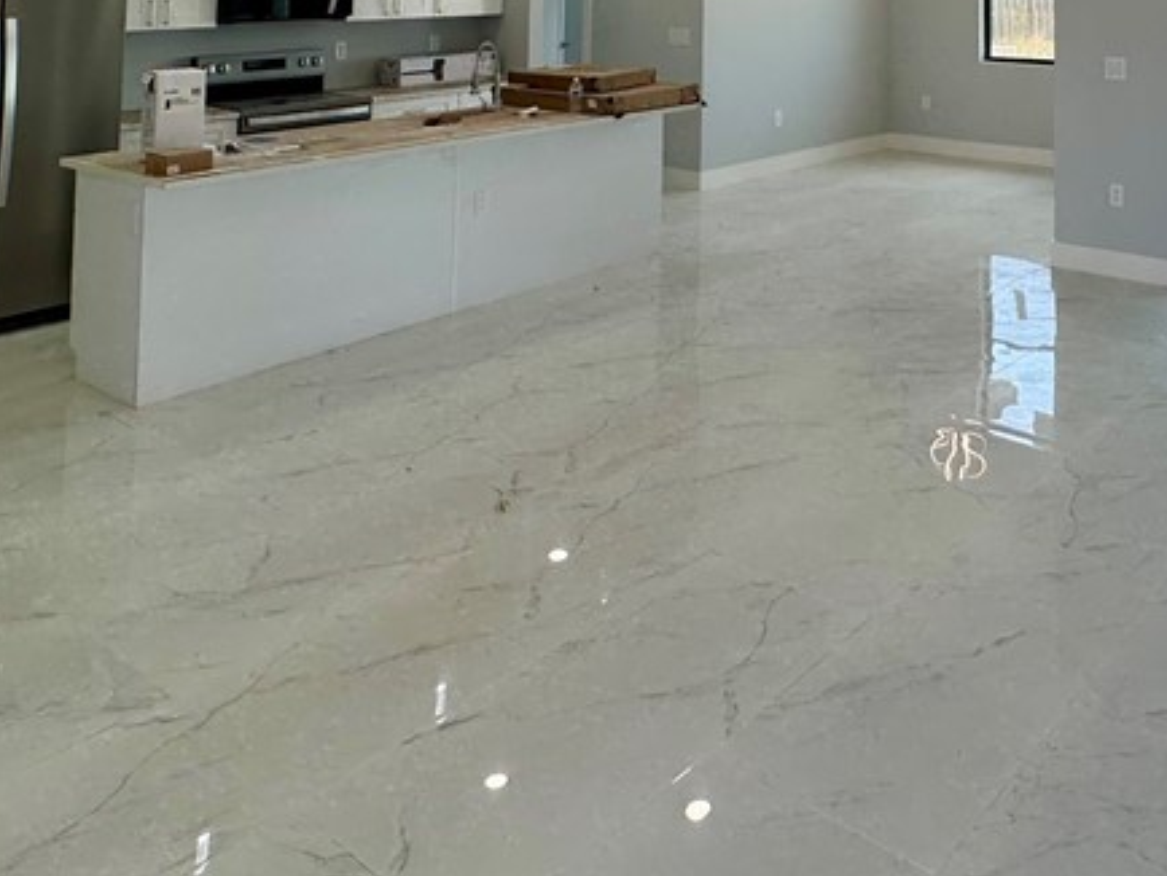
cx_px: 930
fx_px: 1113
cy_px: -110
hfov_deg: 51.9
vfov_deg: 35.9
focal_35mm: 33
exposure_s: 1/146
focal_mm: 2.22
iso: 40
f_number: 2.2
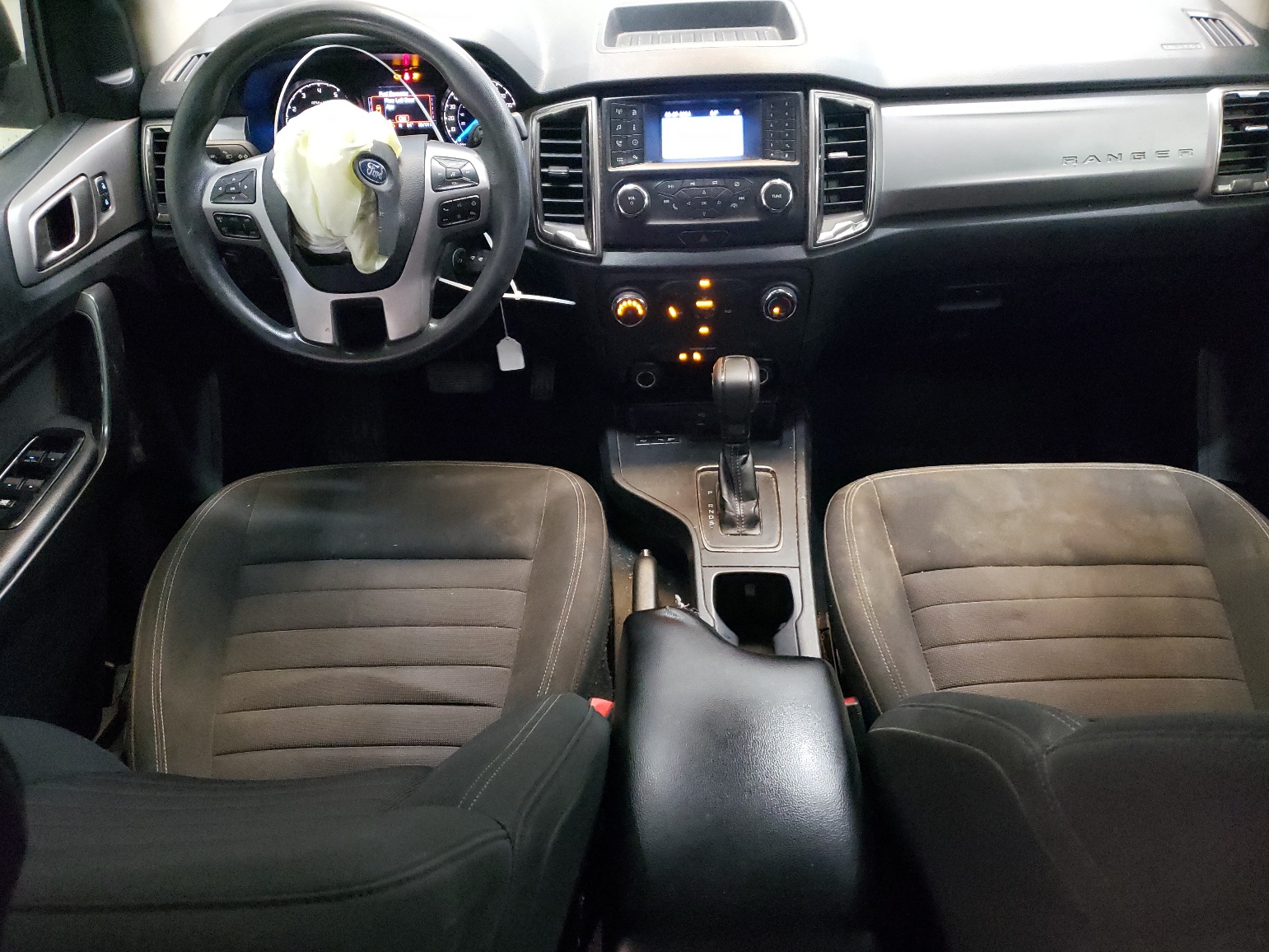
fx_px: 990
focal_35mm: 27
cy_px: 487
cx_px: 618
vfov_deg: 51.4
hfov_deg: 65.3
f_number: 1.5
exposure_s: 1/24
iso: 759
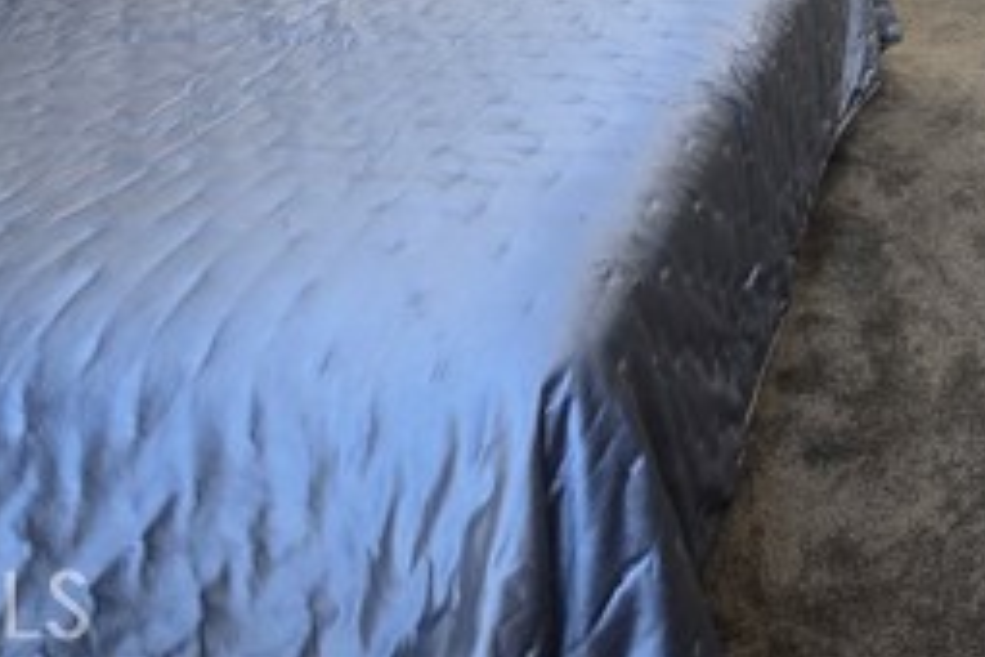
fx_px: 930
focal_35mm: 34
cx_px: 919
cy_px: -267
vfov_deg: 28.8
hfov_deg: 48.7
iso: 125
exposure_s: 1/60
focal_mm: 2.2
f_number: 2.2
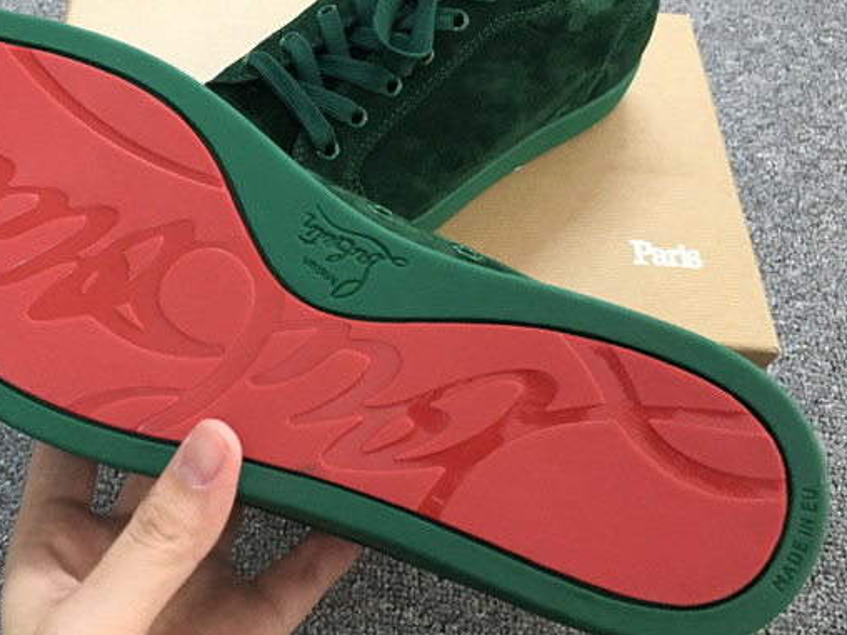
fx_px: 979
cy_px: 264
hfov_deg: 46.2
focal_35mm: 40
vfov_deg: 35.9
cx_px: 295
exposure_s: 1/17
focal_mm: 4.15
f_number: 2.2
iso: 250
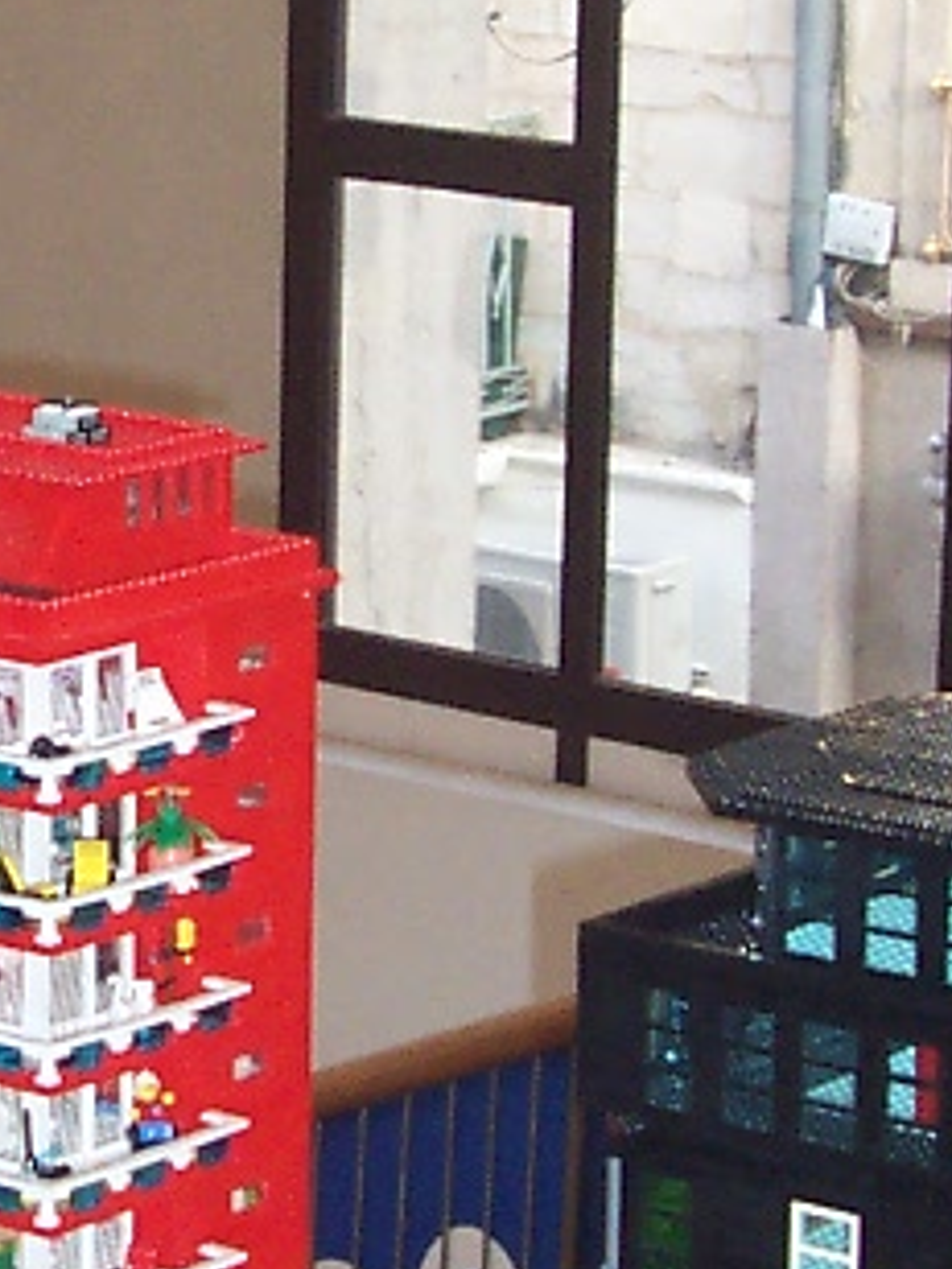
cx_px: -91
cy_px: 536
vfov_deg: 13.7
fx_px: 5280
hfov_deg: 10.2
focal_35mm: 144
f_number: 2.8
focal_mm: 5.6
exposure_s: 1/60
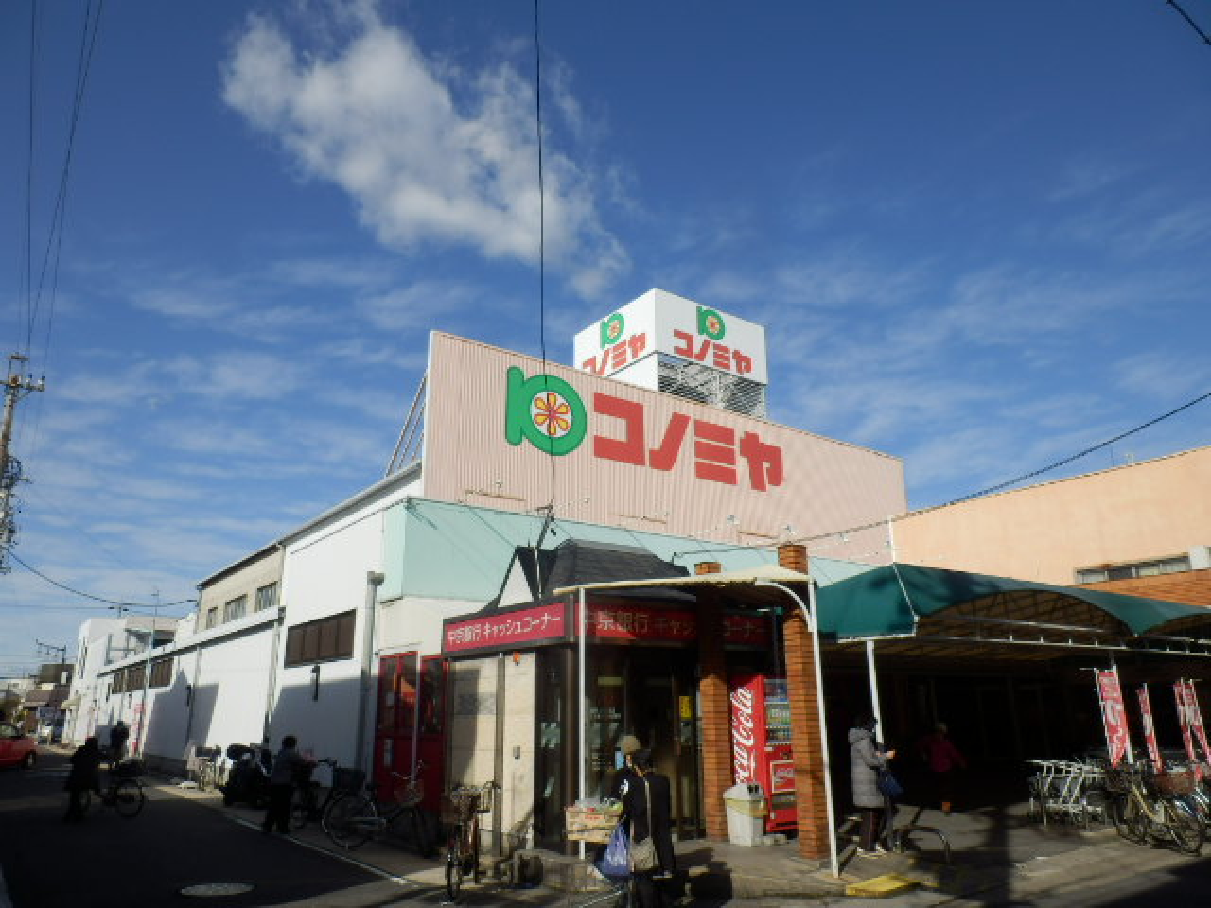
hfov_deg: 71.6
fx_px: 840
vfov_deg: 56.8
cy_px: 454
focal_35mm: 24
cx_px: 606
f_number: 7.9
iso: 80
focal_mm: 4.2
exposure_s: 1/250
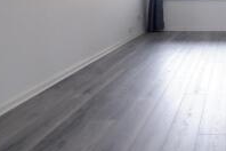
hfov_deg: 45.1
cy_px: -12
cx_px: 225
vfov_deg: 32.7
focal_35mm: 36
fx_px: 226
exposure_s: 1/15
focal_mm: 10
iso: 500
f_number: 4
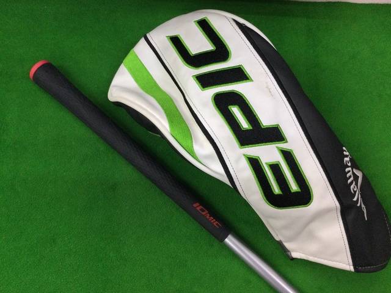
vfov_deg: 45.4
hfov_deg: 58.4
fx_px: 350
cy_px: 146
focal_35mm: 31
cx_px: 196
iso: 50
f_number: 2.4
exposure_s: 1/30
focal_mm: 3.3
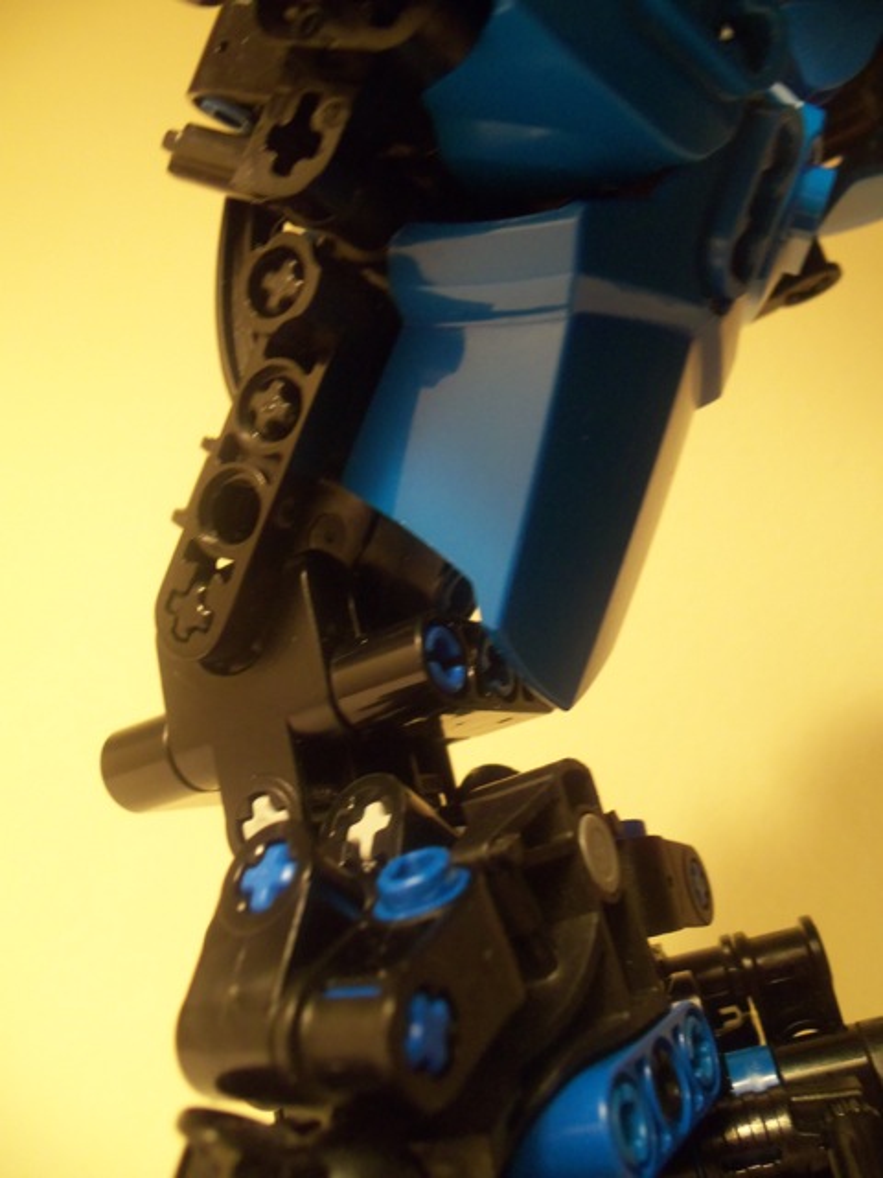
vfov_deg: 61.7
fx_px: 986
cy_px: 589
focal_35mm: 29
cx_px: 442
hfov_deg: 48.2
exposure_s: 1/30
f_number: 3.4
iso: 200
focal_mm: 5.2
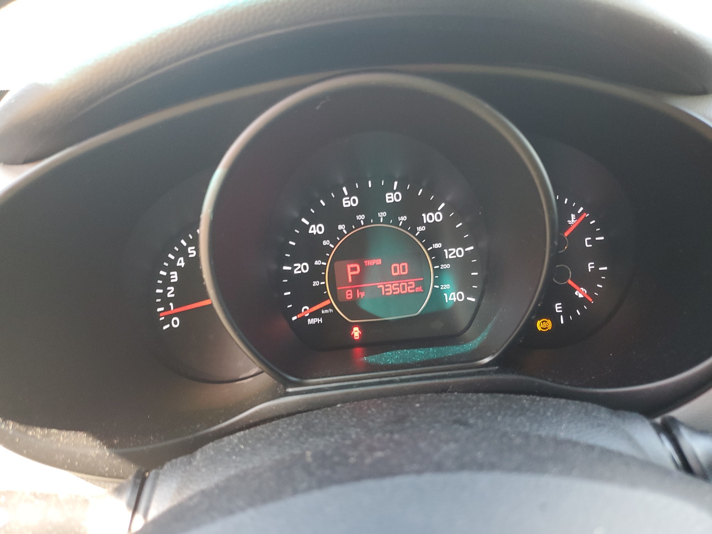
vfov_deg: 53.1
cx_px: 356
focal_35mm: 26
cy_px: 267
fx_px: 535
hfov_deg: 67.3
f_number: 1.5
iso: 94
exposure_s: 1/60.2
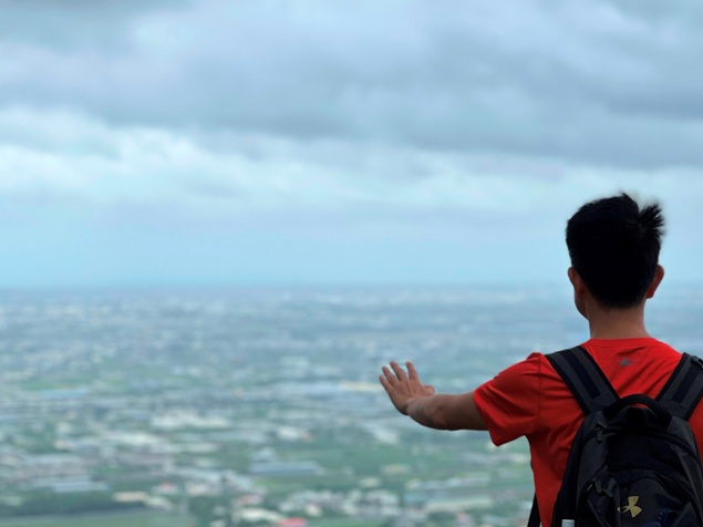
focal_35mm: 97
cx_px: 399
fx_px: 1970
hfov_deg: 20.2
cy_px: 316
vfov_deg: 15.2
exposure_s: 1/573
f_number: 2.8
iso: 32
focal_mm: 9
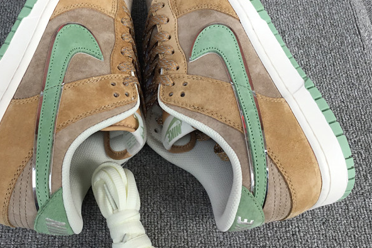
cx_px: 130
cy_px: 90
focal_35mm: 49
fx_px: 506
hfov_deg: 39.9
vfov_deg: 27.4
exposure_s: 1/491
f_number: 2.4
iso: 25
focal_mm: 3.3
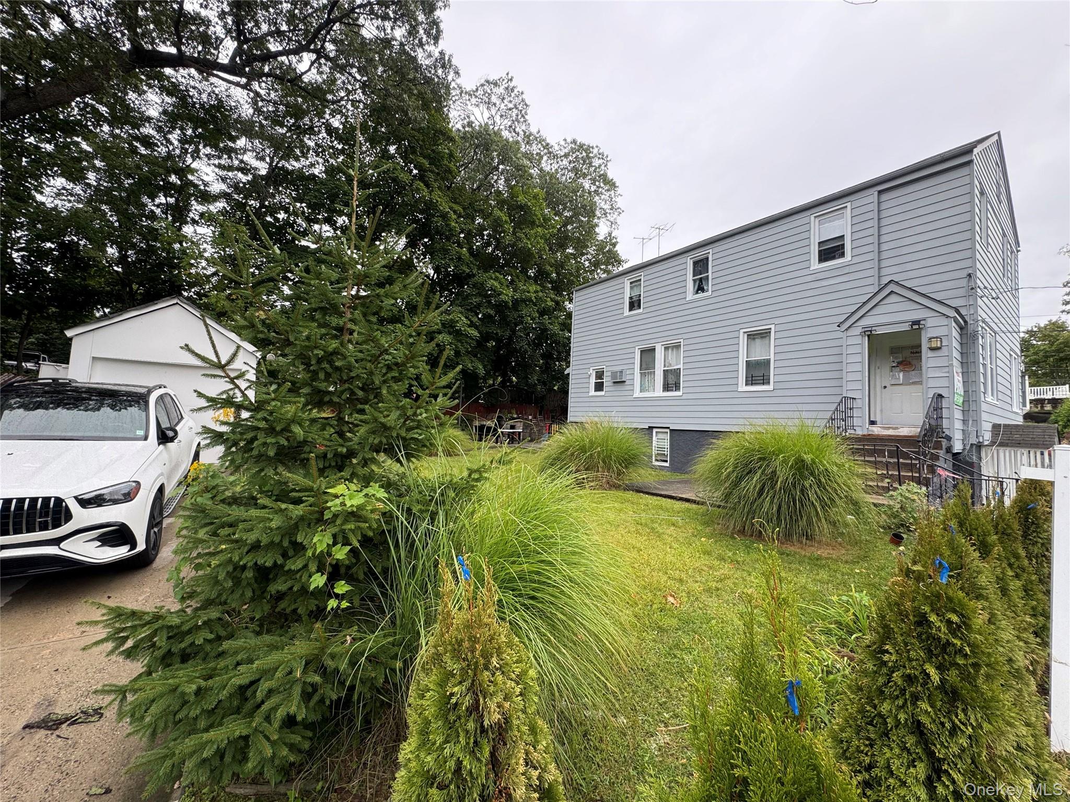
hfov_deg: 102.1
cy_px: 401
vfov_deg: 85.7
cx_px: 535
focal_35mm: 14
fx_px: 433
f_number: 2.2
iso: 40
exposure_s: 1/287
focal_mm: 2.22
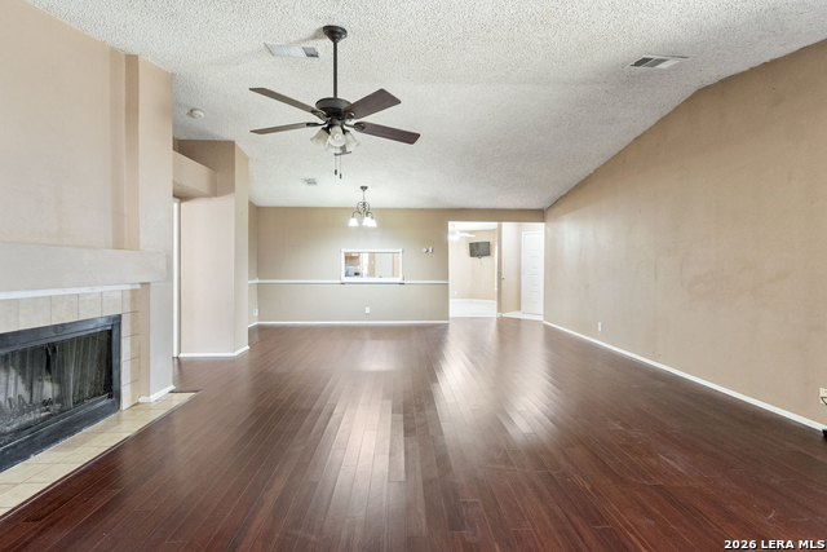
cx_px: 414
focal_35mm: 15
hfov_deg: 100.4
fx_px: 345
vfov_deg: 77.4
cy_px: 276
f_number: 5
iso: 1600
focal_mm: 10
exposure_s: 1/8
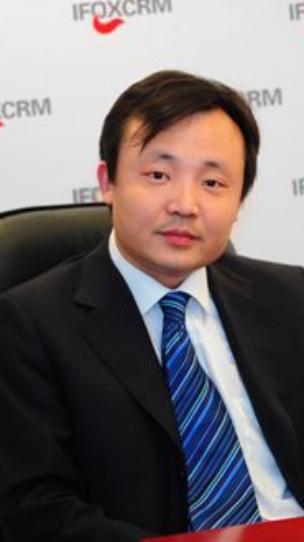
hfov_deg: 6.9
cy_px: 270
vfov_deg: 12.2
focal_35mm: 176
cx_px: 154
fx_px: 2529
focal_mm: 110
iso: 640
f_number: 2.8
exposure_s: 1/50
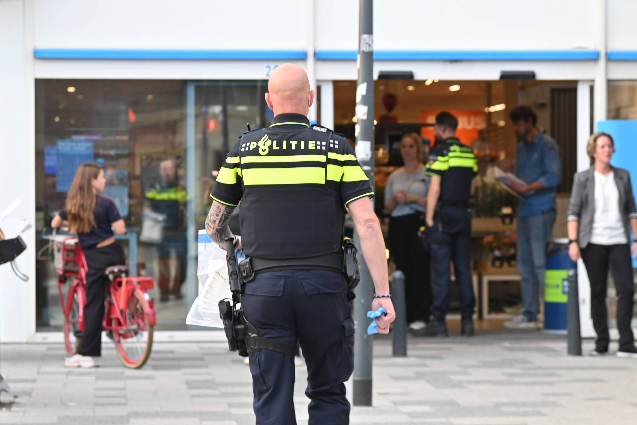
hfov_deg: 14.0
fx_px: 2601
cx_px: 318
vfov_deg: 9.3
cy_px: 212
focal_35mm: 147
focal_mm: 98
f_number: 4.5
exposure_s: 1/125
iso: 400
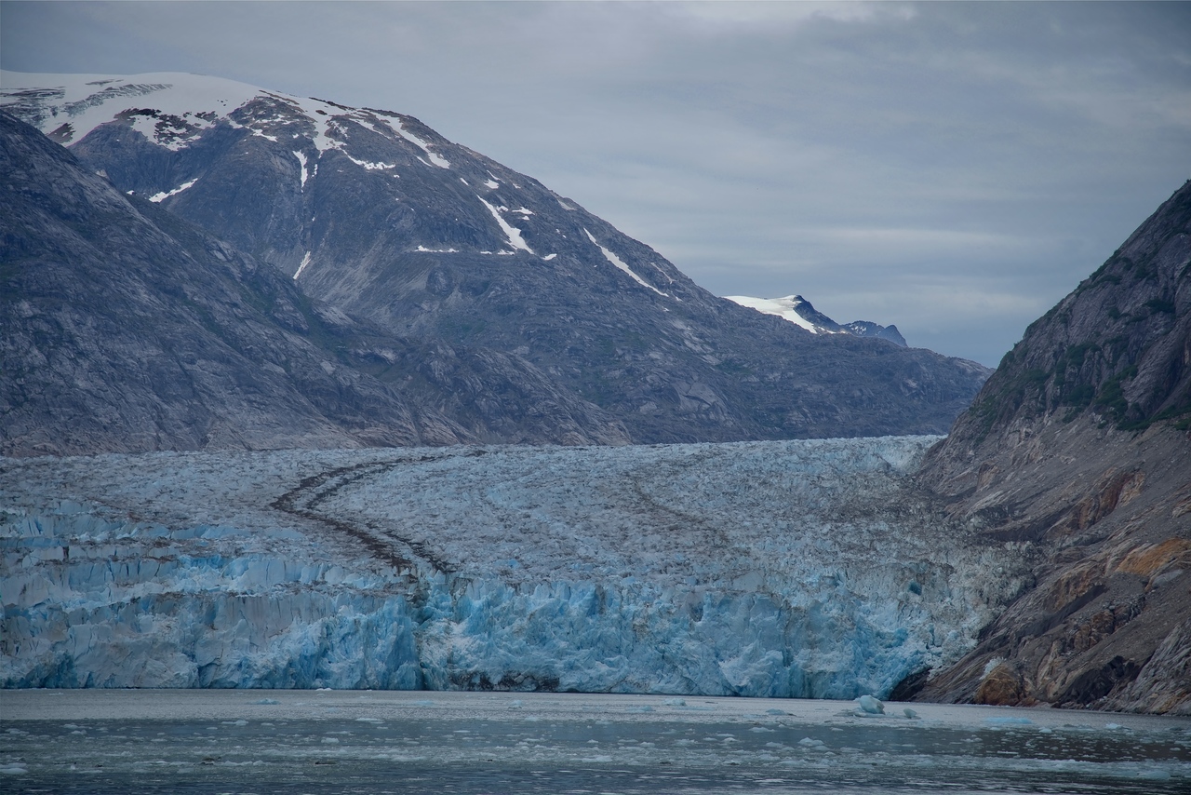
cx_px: 596
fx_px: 3971
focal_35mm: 120
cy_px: 398
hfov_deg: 17.1
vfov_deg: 11.4
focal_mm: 120
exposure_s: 1/250
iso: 100
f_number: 6.3
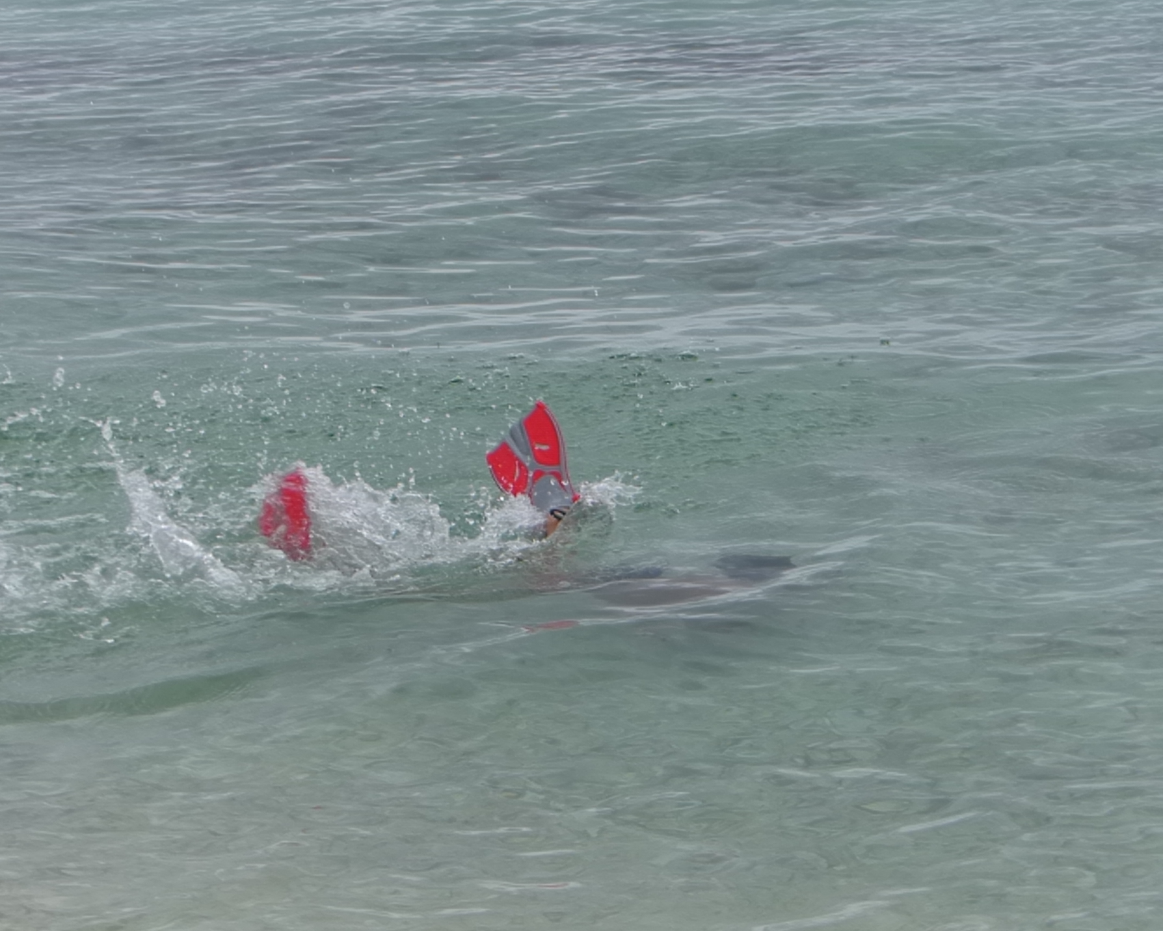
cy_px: 464
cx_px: 592
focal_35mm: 153
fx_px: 5267
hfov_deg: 12.6
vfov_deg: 10.1
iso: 100
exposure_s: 1/500
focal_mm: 18.7
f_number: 2.8
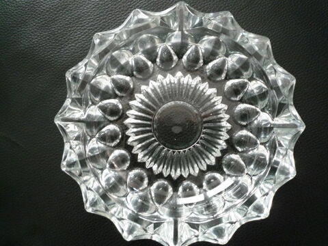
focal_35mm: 25
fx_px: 237
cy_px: 123
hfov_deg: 69.4
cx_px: 164
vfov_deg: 54.9
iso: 320
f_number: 2.8
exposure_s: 1/30
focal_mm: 4.4
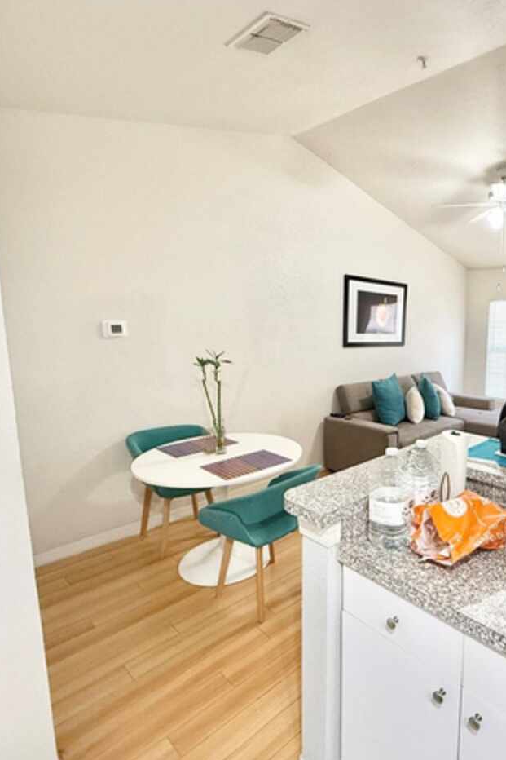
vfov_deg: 84.0
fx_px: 422
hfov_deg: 58.4
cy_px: 384
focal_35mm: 20
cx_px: 385
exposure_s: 1/120
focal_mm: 2.22
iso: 320
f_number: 2.2
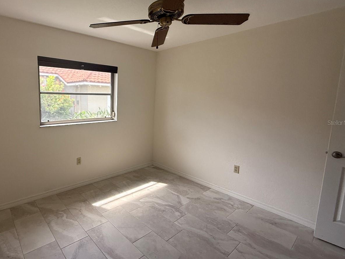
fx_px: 189
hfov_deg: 82.4
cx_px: 121
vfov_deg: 68.6
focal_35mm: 19
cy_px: 122
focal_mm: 2.22
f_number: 2.2
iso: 160
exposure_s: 1/99
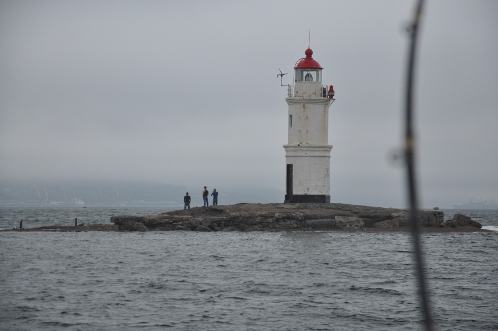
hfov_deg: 15.2
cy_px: 166
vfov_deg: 10.1
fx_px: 1865
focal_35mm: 135
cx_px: 249
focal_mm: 90
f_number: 5.6
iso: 400
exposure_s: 1/50
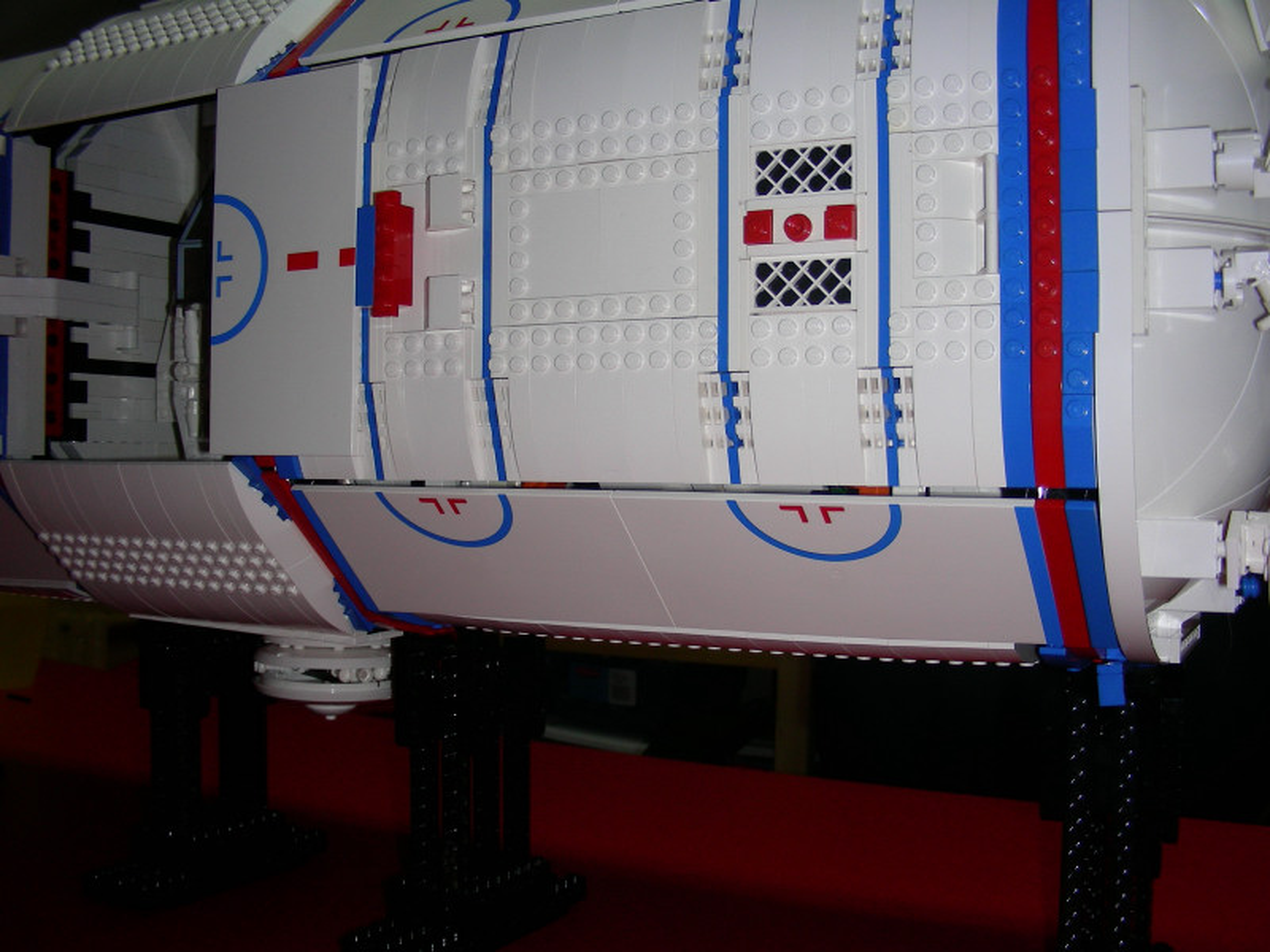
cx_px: 635
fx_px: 1394
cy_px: 476
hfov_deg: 49.0
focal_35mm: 38
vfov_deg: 37.7
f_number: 3.5
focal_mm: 6.3
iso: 50
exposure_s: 1/60.1
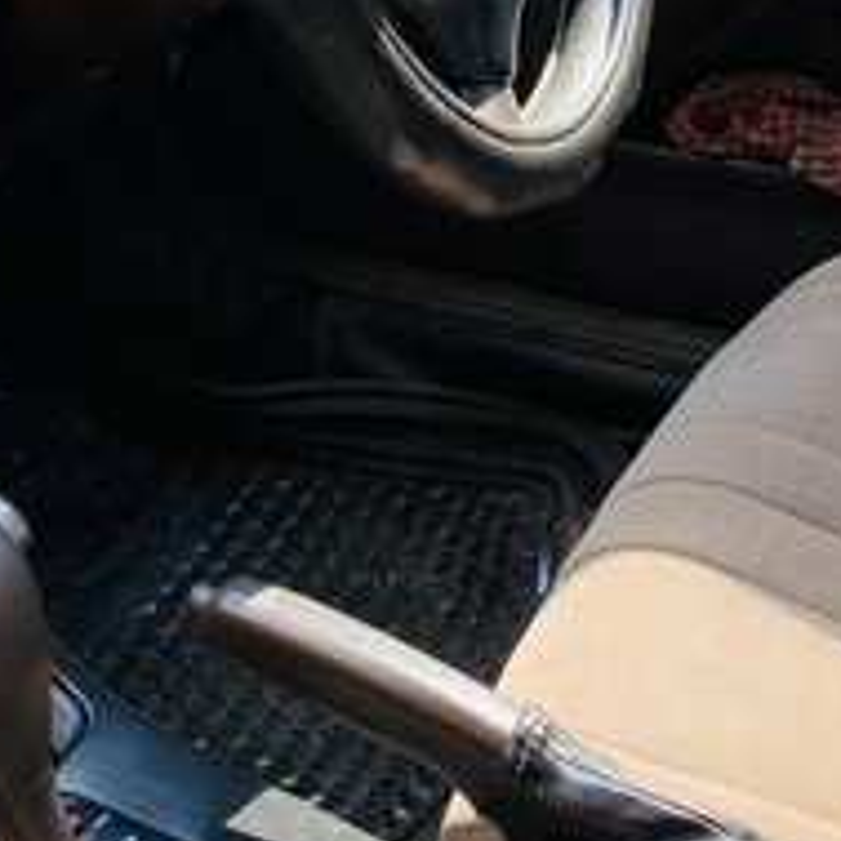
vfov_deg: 21.6
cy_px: -214
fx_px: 2007
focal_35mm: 73
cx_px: 89
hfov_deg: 23.1
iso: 25
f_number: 1.8
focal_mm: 4.25
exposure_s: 1/167
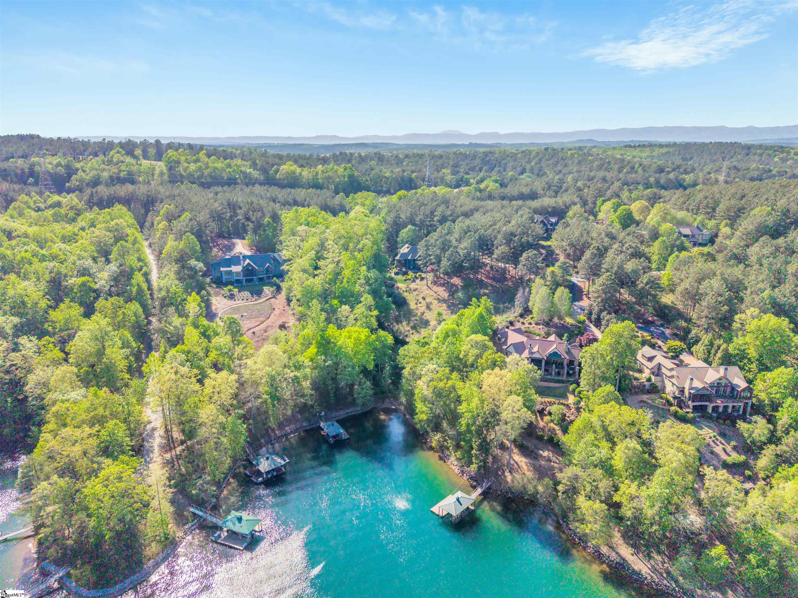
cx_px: 399
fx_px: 553
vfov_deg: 56.8
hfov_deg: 71.6
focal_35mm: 24
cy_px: 299
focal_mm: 8.67
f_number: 1.8
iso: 310
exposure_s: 1/8000
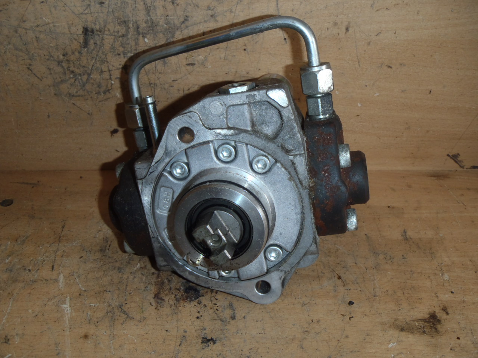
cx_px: 239
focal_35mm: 38
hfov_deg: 49.0
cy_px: 179
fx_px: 525
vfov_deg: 37.7
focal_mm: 6.83
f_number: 4.6
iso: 100
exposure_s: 1/40
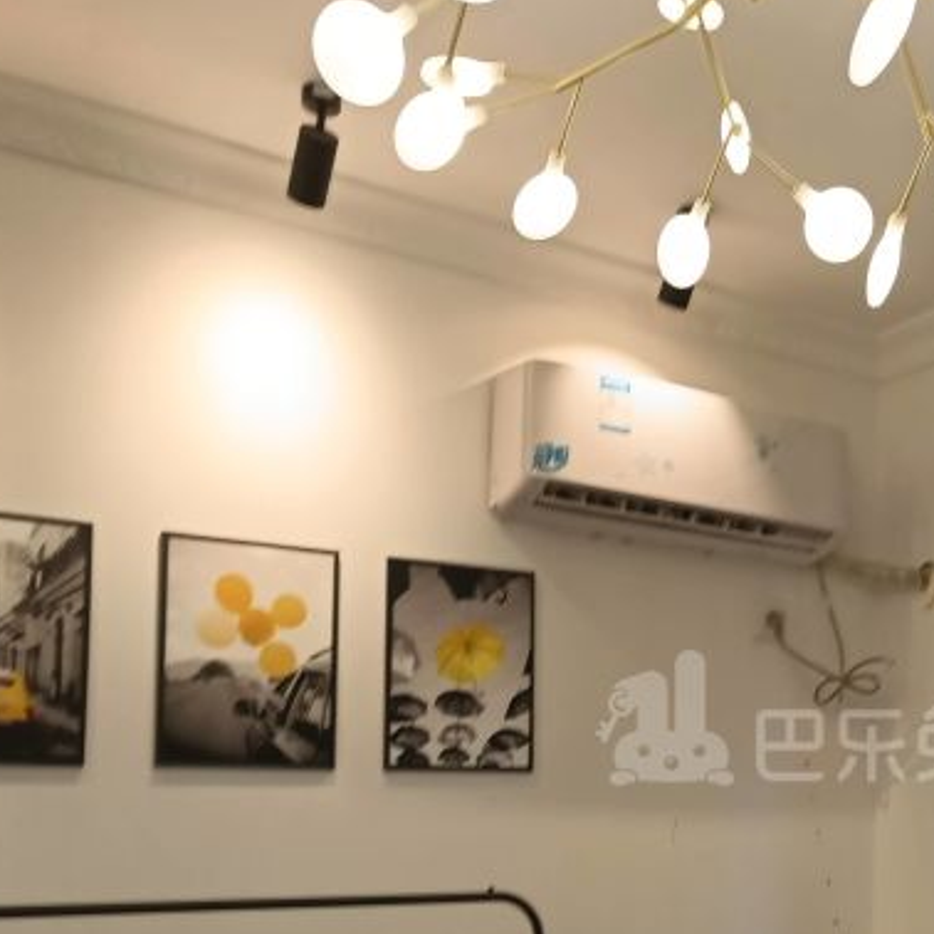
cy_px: 719
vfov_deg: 38.0
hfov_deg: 37.3
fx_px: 1313
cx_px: 793
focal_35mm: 43
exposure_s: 1/50
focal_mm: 5.59
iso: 560
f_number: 1.88
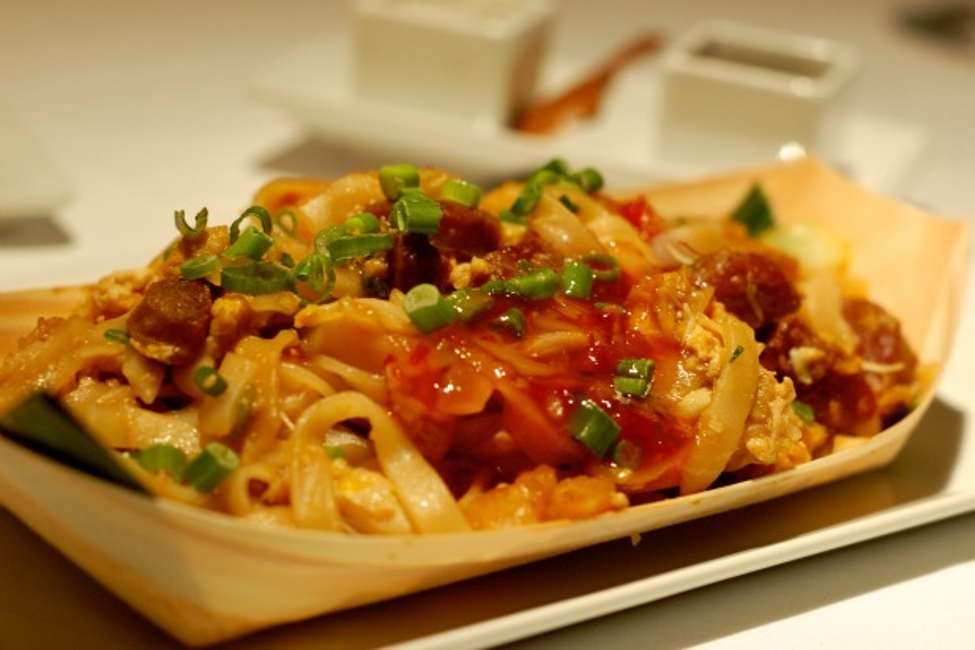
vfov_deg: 18.2
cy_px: 325
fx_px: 2031
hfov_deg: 27.0
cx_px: 488
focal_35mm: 75
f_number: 4
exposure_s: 1/25
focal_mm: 50
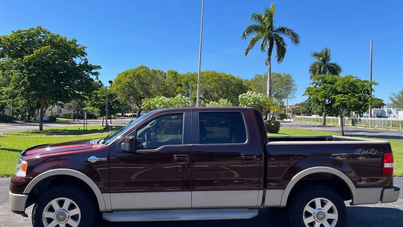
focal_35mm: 29
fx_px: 310
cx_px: 204
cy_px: 108
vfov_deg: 40.2
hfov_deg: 66.1
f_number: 1.5
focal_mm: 5.7
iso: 50
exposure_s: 1/2404
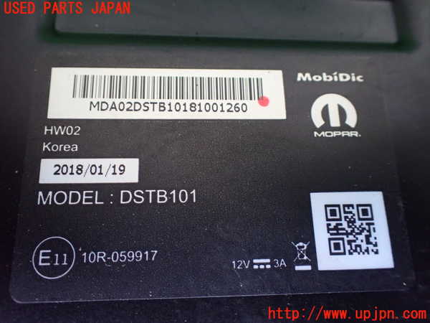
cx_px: 215
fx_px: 373
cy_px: 162
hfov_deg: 60.0
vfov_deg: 46.8
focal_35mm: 30
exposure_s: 1/30
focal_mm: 5.4
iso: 1250
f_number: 2.3
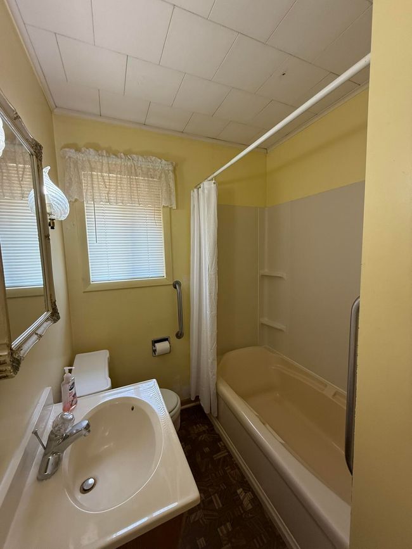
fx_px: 222
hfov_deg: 85.7
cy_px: 274
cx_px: 206
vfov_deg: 102.1
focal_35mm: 14
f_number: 2.2
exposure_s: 1/120
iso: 200
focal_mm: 2.22
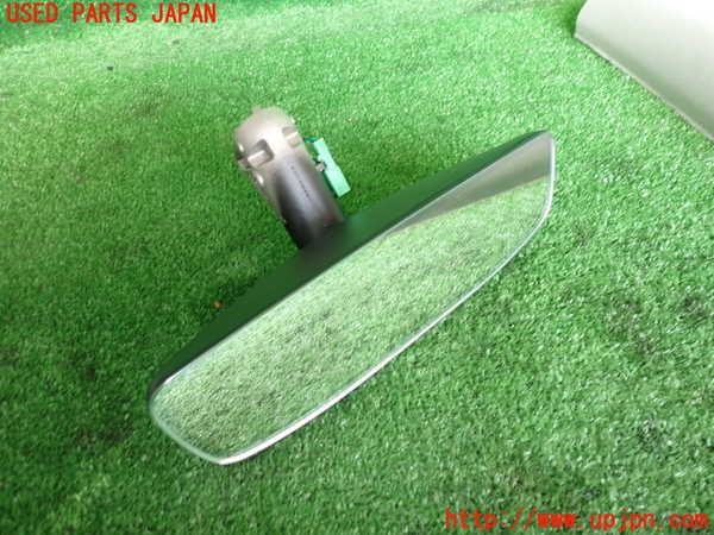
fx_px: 516
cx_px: 357
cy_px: 268
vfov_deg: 54.9
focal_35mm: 25
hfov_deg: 69.4
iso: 200
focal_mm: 4.5
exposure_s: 1/60
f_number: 2
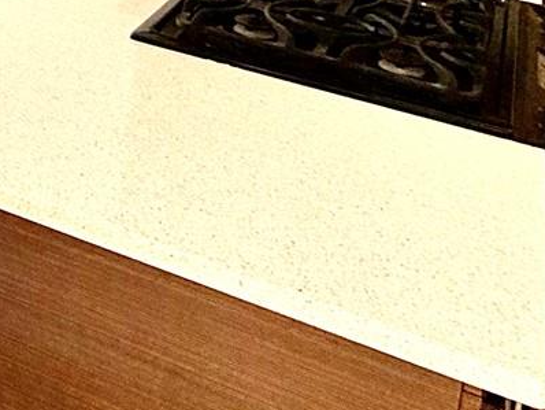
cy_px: -239
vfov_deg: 17.9
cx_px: -211
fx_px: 1134
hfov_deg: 23.1
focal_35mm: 72
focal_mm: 2.22
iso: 64
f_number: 2.2
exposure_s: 1/125
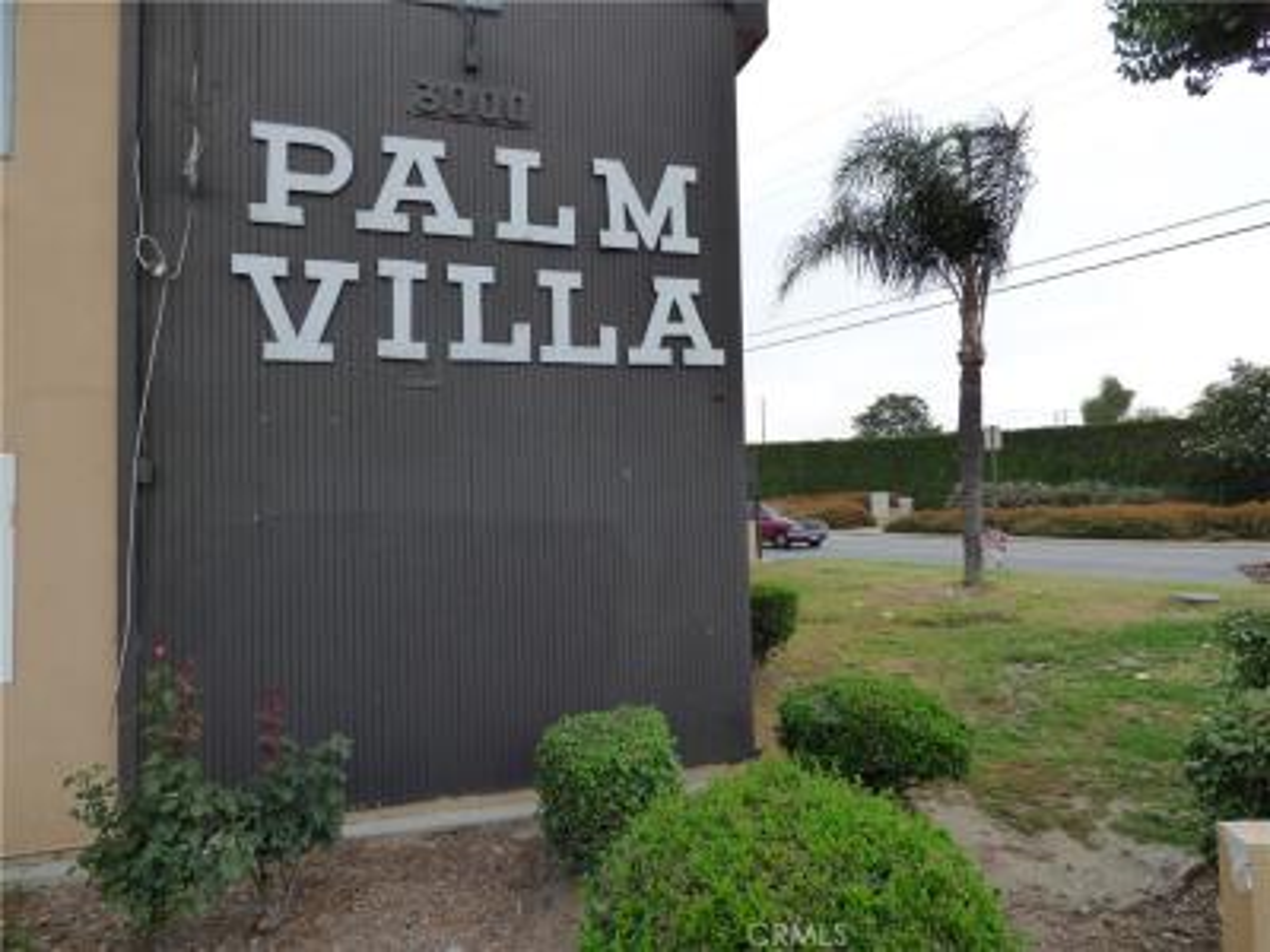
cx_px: 635
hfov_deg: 81.7
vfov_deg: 66.0
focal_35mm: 20
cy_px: 476
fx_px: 734
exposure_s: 1/125
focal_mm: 3.58
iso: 200
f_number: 2.8
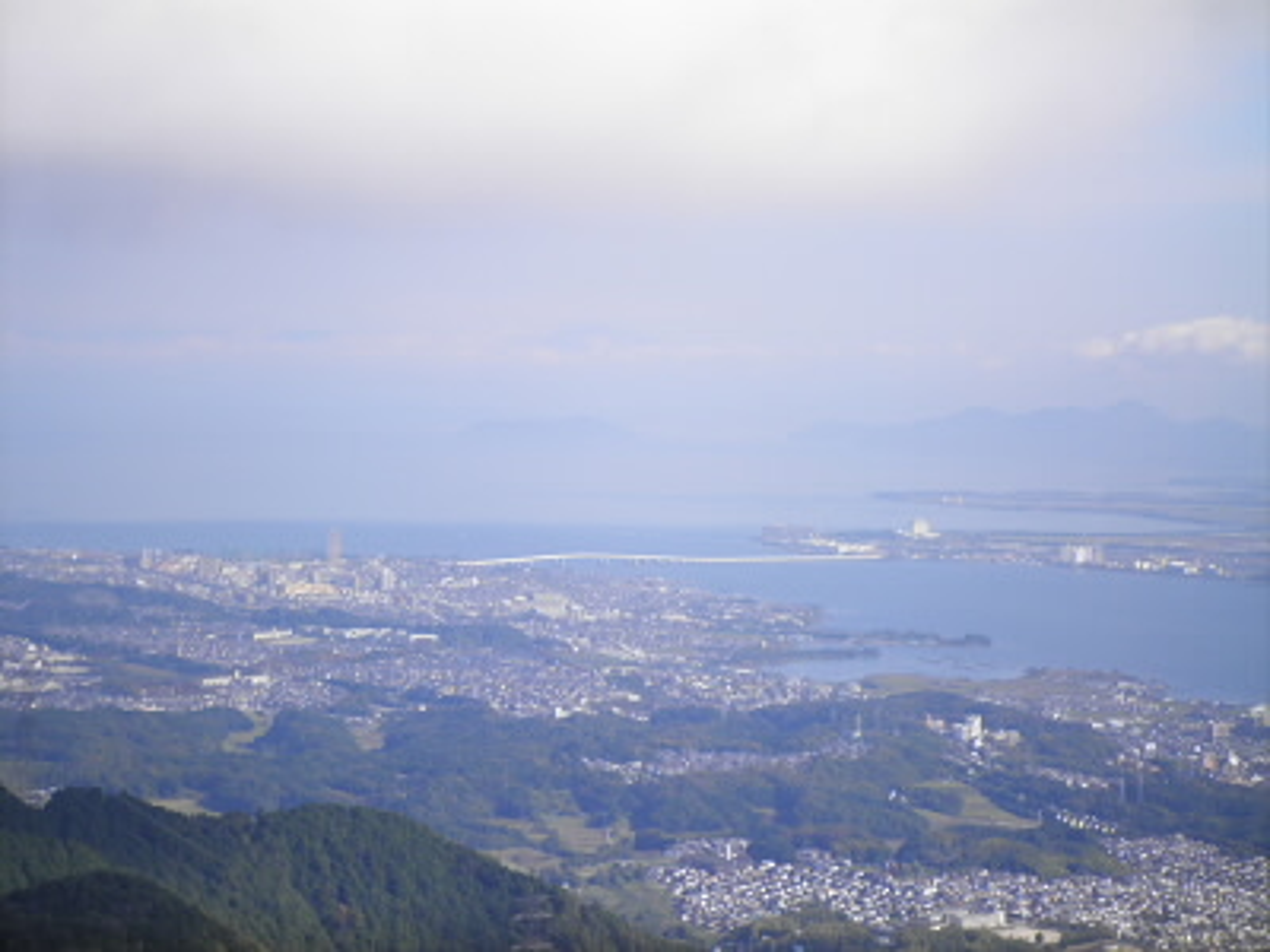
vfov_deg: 13.7
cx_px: 635
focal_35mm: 108
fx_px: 3962
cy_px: 476
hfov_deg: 18.2
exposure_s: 1/250
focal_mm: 19.6
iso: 64
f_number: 5.9
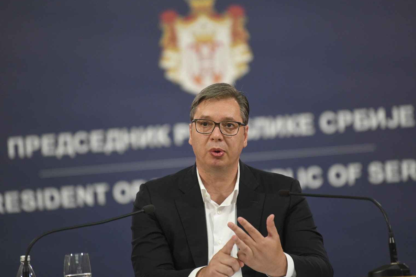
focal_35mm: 214
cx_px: 204
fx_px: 2472
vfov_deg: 6.4
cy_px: 141
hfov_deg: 9.6
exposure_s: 1/250
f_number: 2.8
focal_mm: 200
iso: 2500
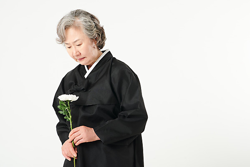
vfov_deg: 23.4
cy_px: 84
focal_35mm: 58
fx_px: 403
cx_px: 125
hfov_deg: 34.5
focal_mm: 58
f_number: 14
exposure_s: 1/125
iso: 100
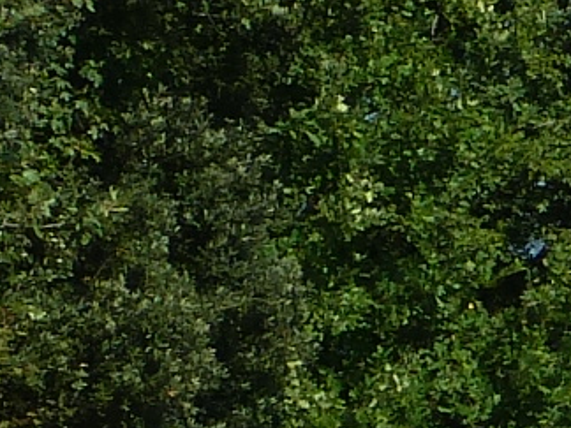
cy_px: 125
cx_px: 1891
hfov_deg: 4.9
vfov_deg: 3.9
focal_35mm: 379
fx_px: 6252
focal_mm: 7.9
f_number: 5
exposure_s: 1/400
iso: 80
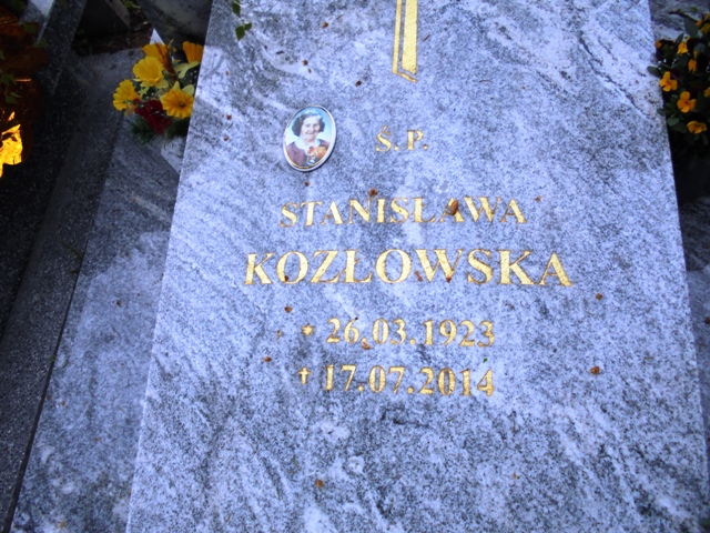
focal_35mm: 26
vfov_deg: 53.1
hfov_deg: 67.3
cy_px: 266
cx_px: 355
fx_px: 533
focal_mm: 4.6
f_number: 3.5
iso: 100
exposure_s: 1/400
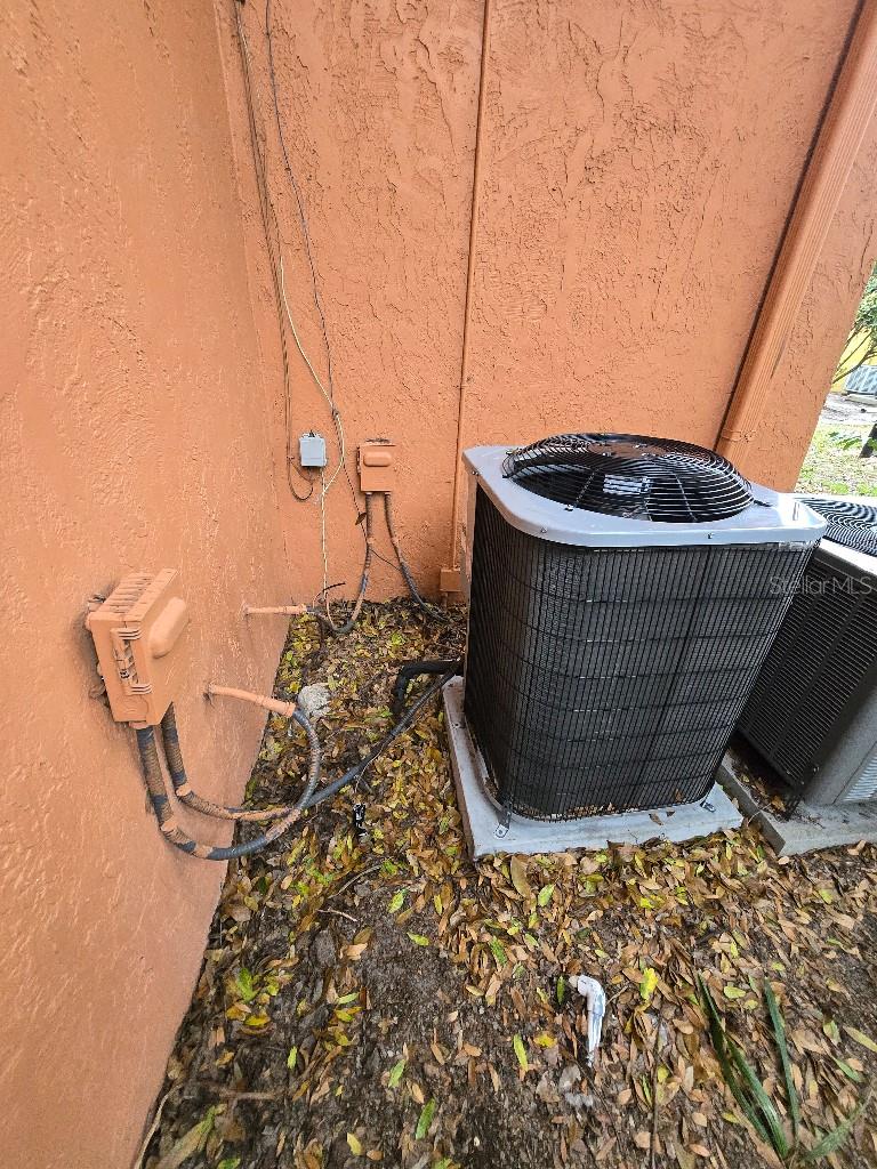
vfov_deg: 106.2
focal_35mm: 13
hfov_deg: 89.9
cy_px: 584
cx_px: 438
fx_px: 439
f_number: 2.2
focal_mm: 1.7
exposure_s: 1/60
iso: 400
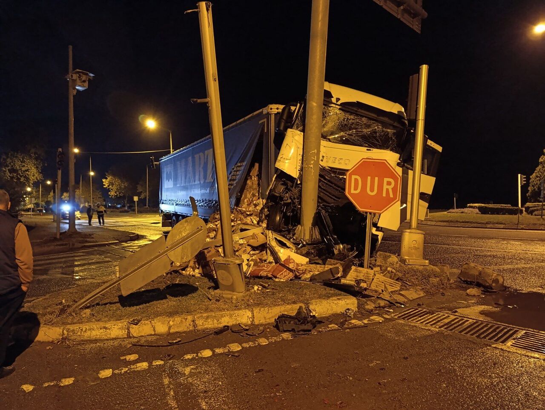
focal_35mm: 23
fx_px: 363
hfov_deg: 73.8
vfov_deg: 59.0
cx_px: 272
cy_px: 205
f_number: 1.6
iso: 8000
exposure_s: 1/25
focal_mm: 6.14
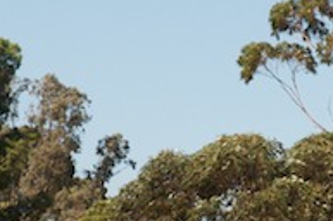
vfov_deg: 3.7
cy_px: 216
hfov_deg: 5.5
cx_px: 231
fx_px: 3454
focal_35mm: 374
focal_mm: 80
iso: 320
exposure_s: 1/500
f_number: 11
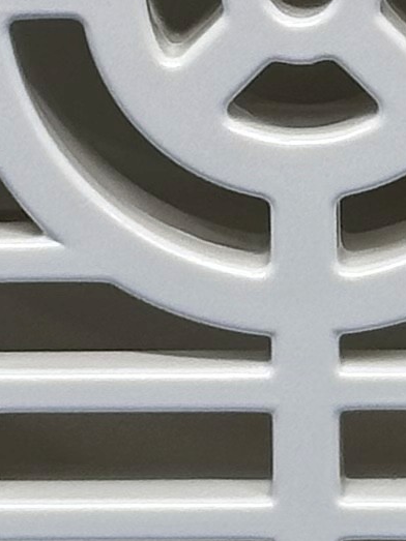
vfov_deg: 5.3
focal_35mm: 370
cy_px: -83
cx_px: 271
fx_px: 5789
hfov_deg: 4.0
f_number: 1.78
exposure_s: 1/286
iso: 64
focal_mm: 6.86
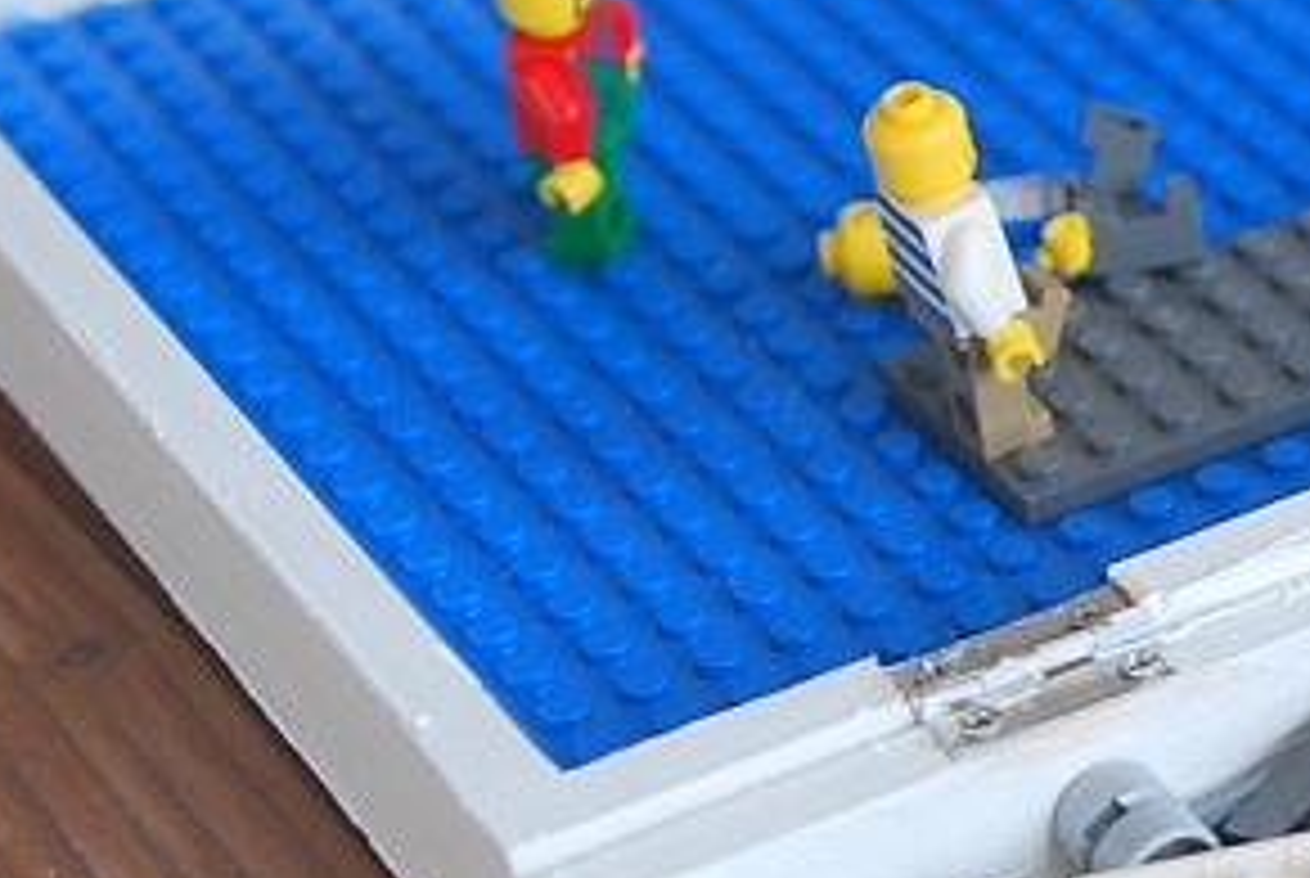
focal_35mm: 134
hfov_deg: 14.3
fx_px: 4883
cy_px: 425
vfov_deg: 10.3
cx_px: 1976
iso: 400
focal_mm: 26
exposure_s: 1/25
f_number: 2.5
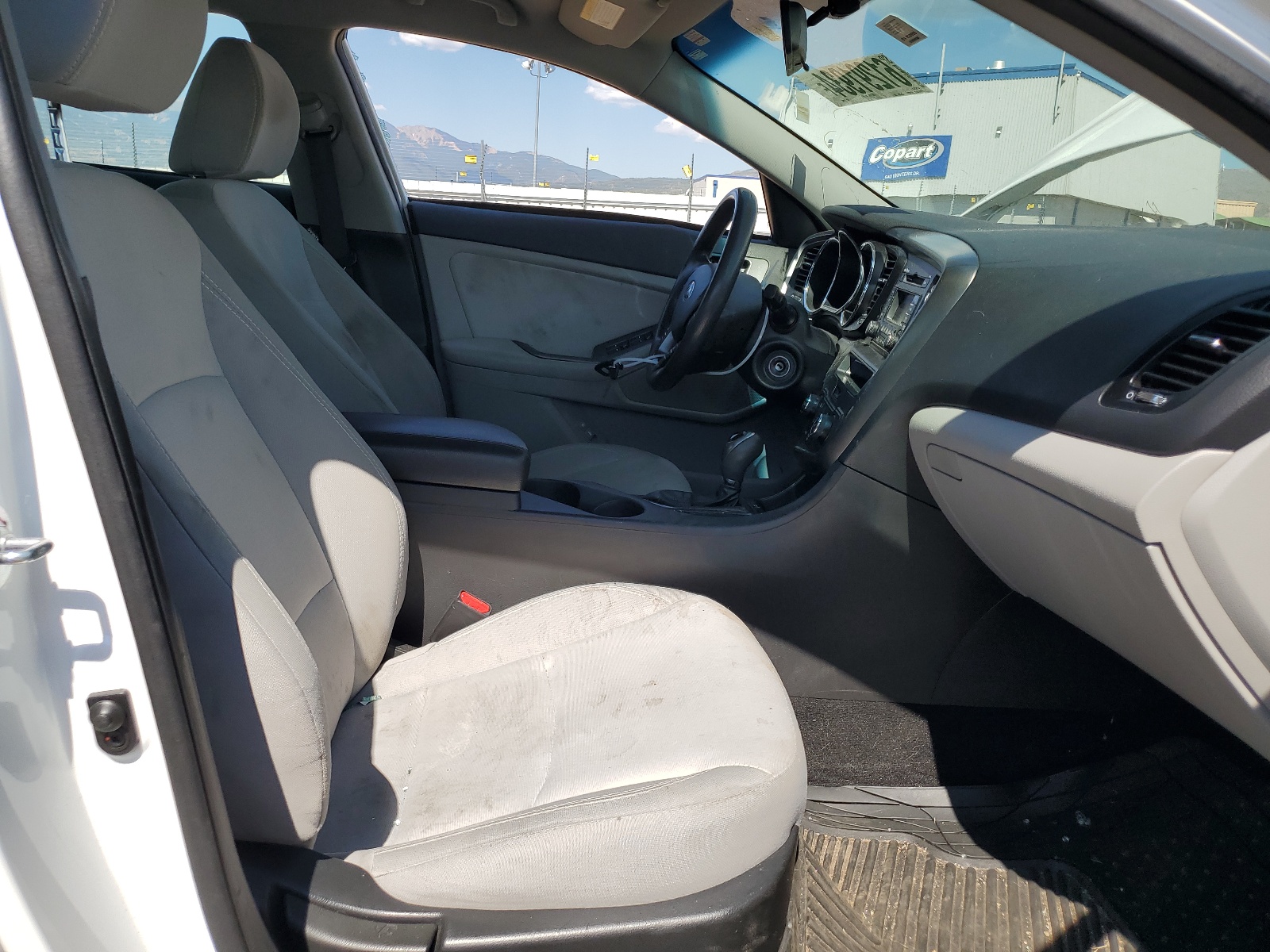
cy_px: 476
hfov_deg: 67.3
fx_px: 954
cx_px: 635
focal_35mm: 26
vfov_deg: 53.1
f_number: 1.5
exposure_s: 1/2000
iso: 50
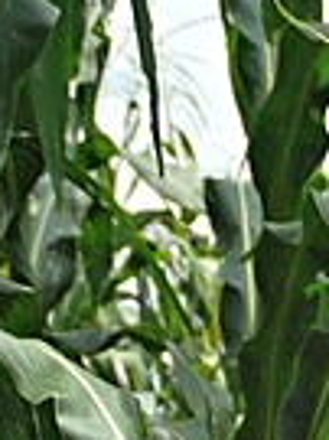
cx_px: 850
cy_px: 684
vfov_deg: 14.8
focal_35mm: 123
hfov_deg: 10.1
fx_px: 1561
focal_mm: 18
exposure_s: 1/1250
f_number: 4
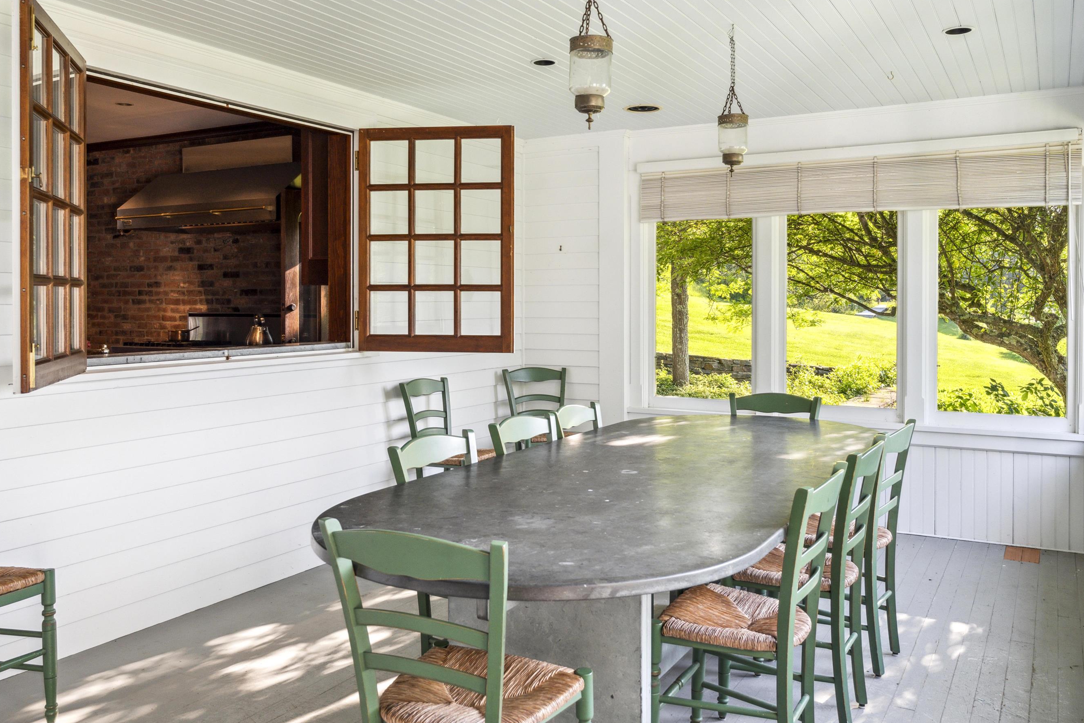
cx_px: 555
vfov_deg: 43.5
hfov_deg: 61.9
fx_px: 903
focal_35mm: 30
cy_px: 308
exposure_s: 1/60
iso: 800
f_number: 7.1
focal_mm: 26
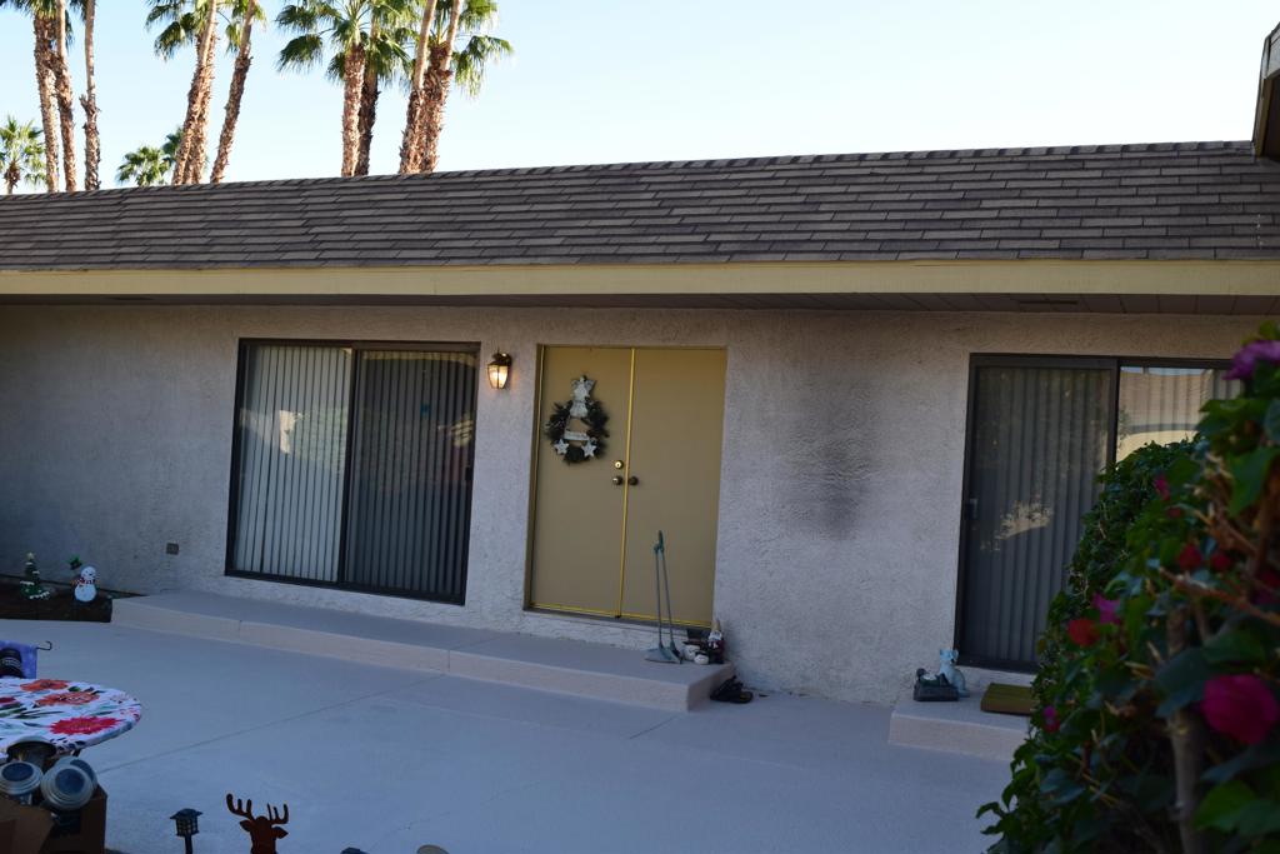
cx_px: 640
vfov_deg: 38.4
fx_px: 1227
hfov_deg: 55.1
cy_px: 427
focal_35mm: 34
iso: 400
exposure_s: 1/200
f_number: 10
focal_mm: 23
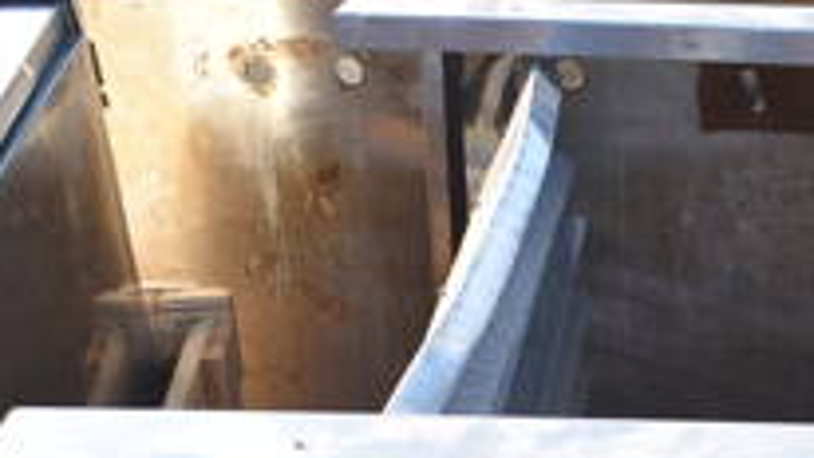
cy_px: 723
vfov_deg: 13.4
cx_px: 723
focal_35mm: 84
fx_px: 1814
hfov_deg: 24.6
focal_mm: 18
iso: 200
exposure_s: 1/250
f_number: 5.6
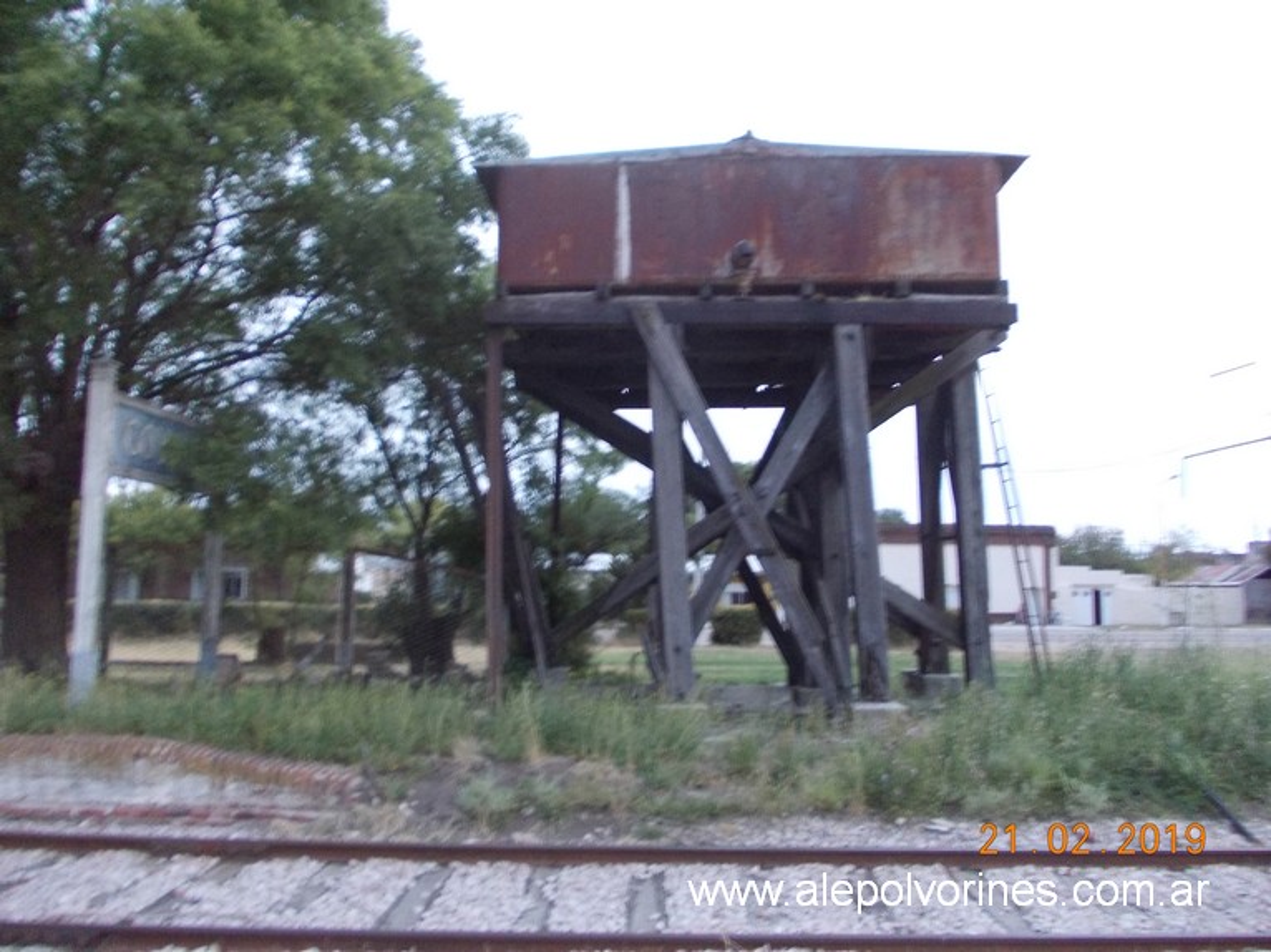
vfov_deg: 49.7
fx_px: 1028
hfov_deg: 63.5
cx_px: 636
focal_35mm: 28
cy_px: 476
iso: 200
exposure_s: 1/4
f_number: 2.7
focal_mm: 4
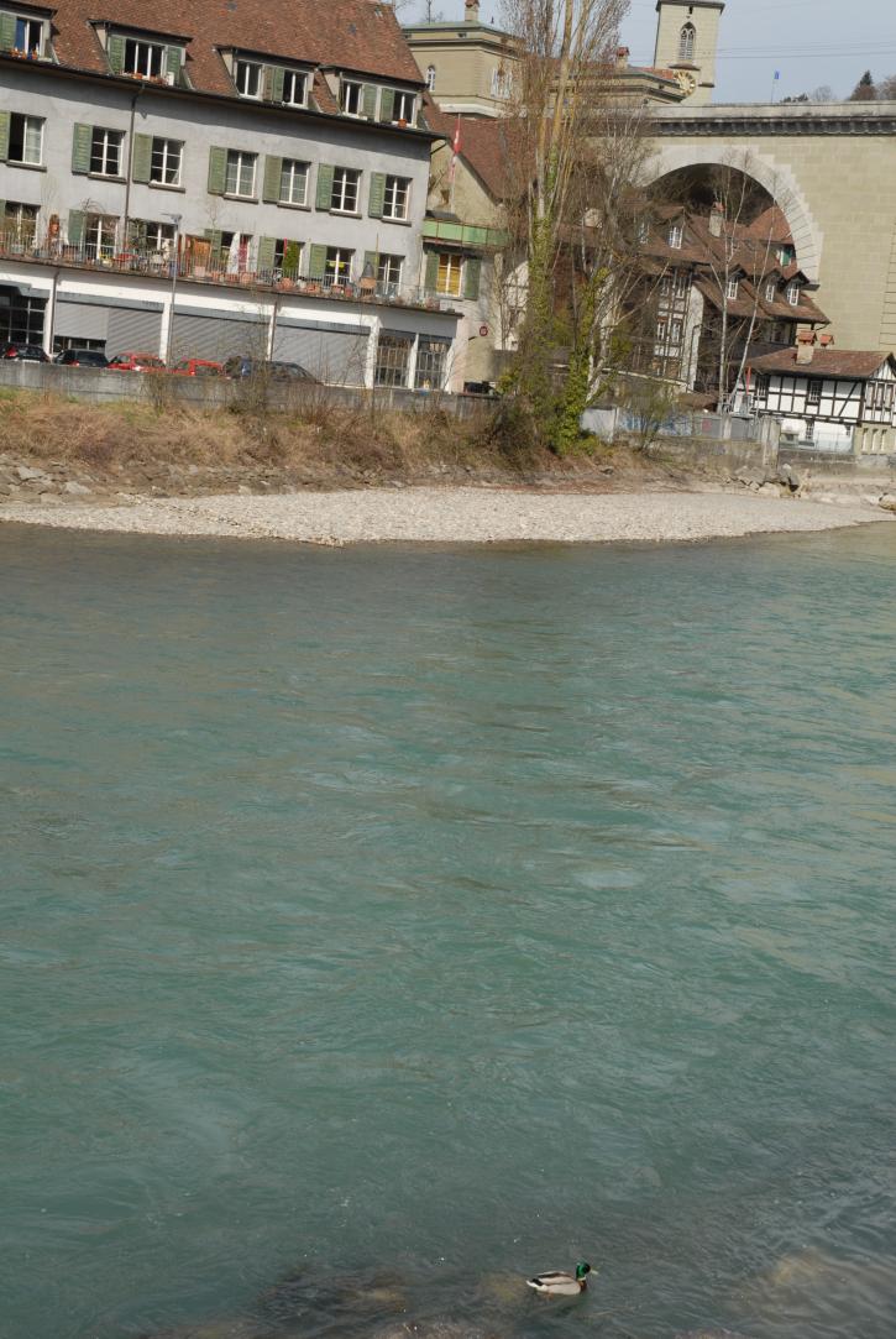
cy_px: 670
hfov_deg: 23.8
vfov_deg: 35.0
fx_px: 2122
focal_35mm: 57
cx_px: 448
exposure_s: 1/250
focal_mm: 38
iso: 100
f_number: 8
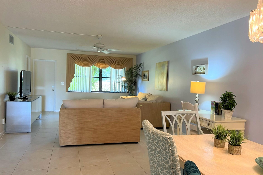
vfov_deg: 46.4
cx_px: 134
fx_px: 205
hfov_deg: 65.5
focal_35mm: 28
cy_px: 91
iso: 100
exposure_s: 1/60
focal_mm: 5.7
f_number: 1.5
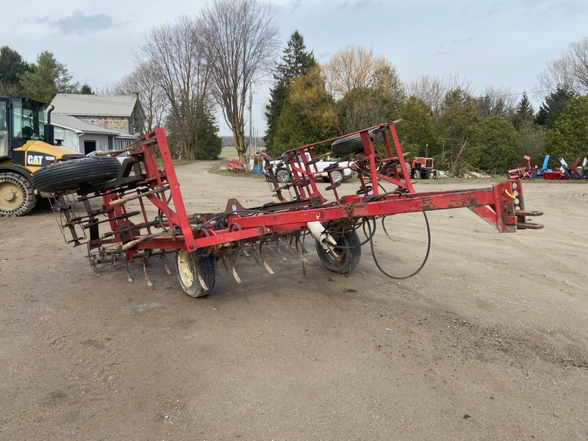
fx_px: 442
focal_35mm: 26
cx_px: 294
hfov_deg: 67.3
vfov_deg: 53.1
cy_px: 220
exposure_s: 1/1565
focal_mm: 4.25
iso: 32
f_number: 1.8
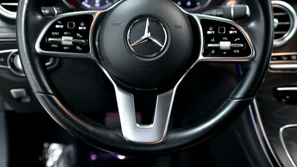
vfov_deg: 27.7
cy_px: 69
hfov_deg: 47.4
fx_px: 339
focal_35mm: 43
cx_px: 147
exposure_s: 1/160
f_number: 3.5
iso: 1600
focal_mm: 40
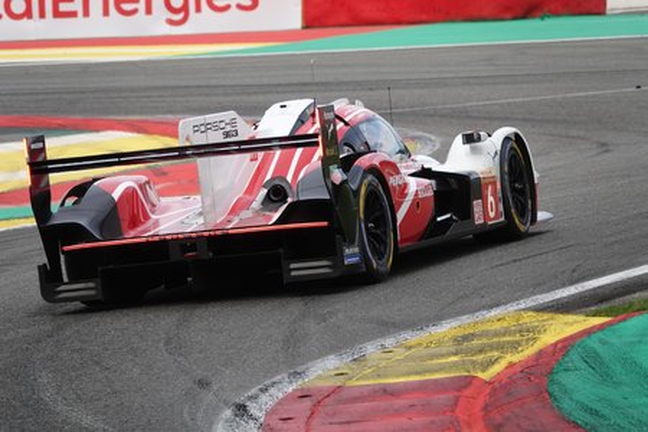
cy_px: 216
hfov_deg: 5.7
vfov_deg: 3.8
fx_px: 6497
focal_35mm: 361
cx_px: 324
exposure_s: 1/800
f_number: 4
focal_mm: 132.24
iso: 250
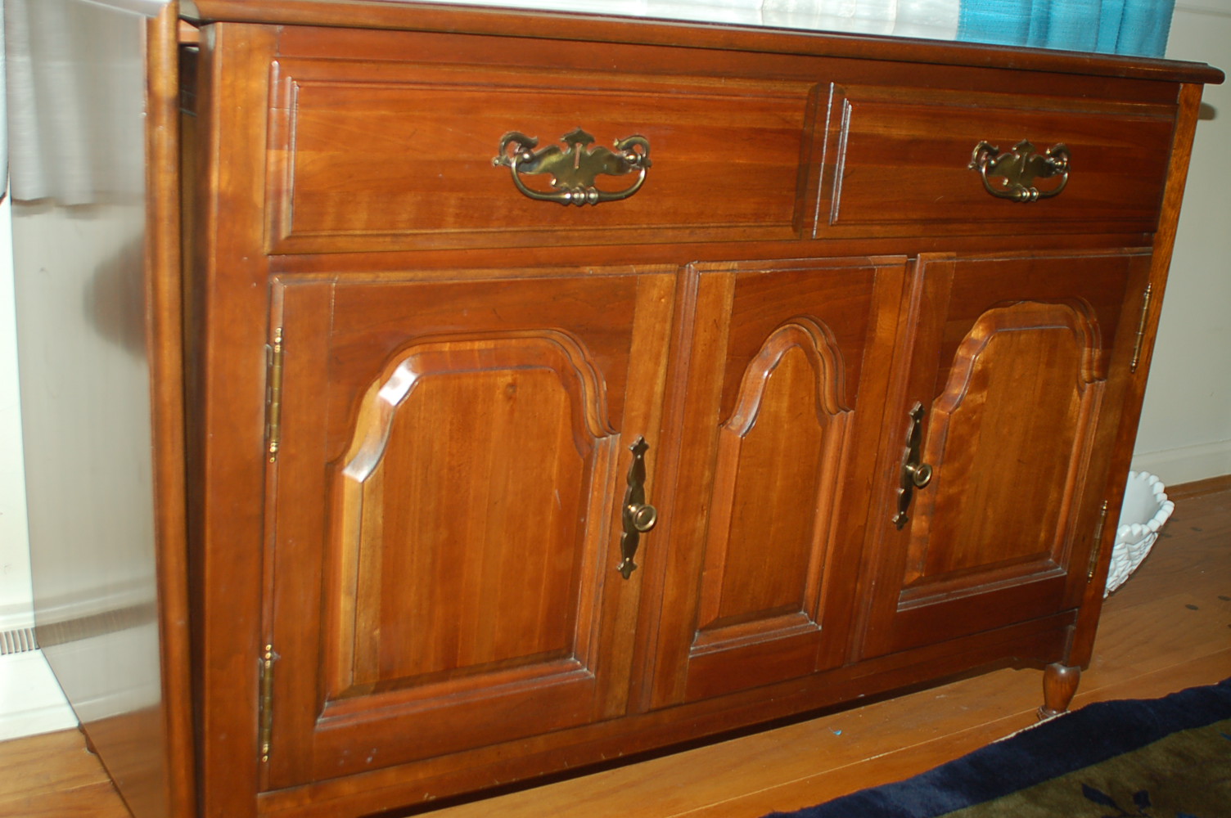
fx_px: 1435
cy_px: 409
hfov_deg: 46.4
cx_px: 616
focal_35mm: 42
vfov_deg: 31.8
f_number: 3.5
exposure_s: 1/60
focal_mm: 28
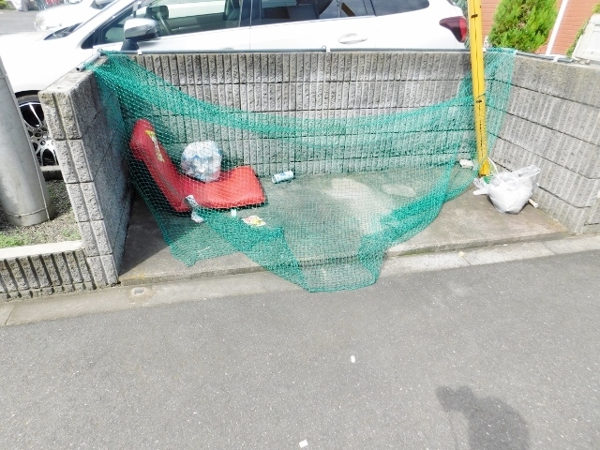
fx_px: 399
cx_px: 300
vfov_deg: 58.9
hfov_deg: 73.9
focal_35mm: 23
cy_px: 225
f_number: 3
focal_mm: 4
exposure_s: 1/800
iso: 125
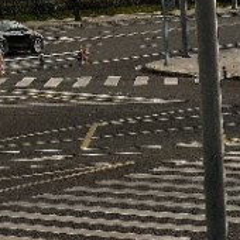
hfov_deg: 7.2
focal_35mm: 238
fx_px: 1867
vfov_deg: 7.0
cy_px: -310
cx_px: -121
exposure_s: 1/500
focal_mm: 34
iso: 400
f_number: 11
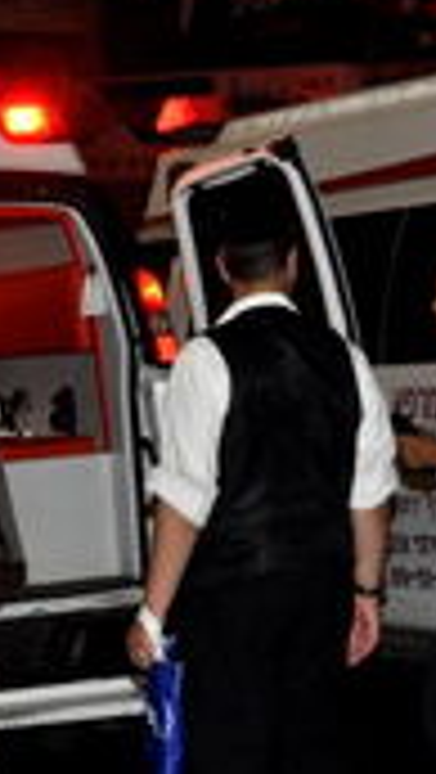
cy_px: 349
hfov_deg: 9.6
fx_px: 2544
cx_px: -130
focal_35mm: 124
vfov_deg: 17.3
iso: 500
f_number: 5
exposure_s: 1/60
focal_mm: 34
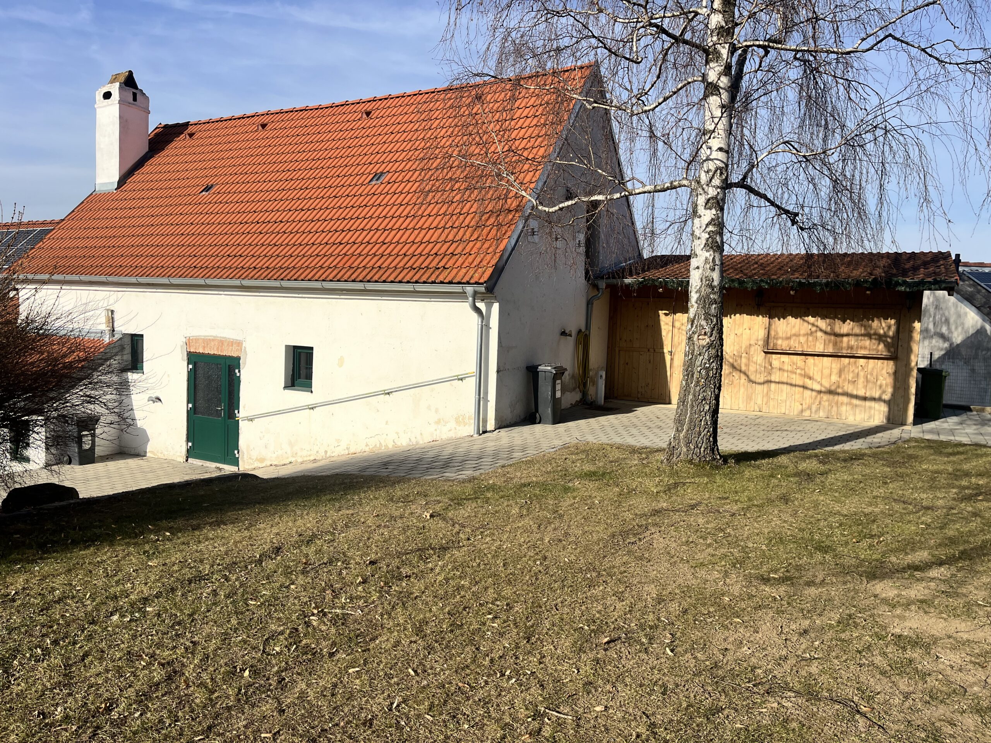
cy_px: 372
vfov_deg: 53.1
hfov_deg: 67.3
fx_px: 744
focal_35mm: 26
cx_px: 496
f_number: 1.6
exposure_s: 1/4310
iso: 50
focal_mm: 5.1
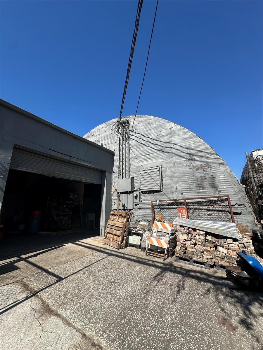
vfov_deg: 102.1
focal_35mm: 14
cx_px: 132
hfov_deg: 85.7
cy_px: 175
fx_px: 142
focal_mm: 2.22
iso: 40
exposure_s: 1/2092
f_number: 2.2
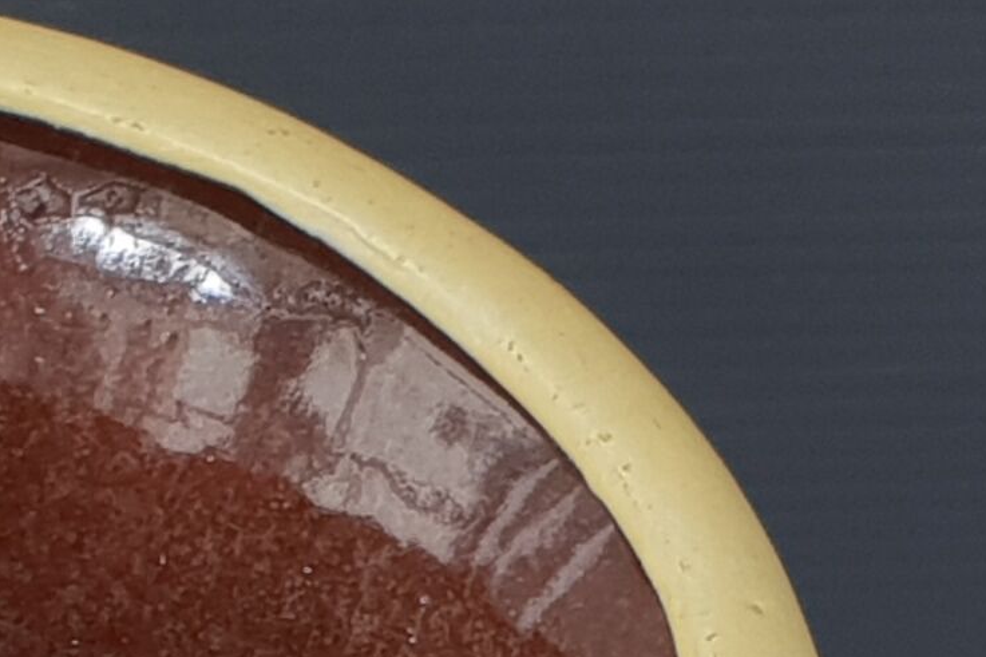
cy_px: 1786
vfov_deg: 8.2
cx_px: -409
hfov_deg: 13.2
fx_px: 4052
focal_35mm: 148
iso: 64
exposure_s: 1/50
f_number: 2.4
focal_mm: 4.3
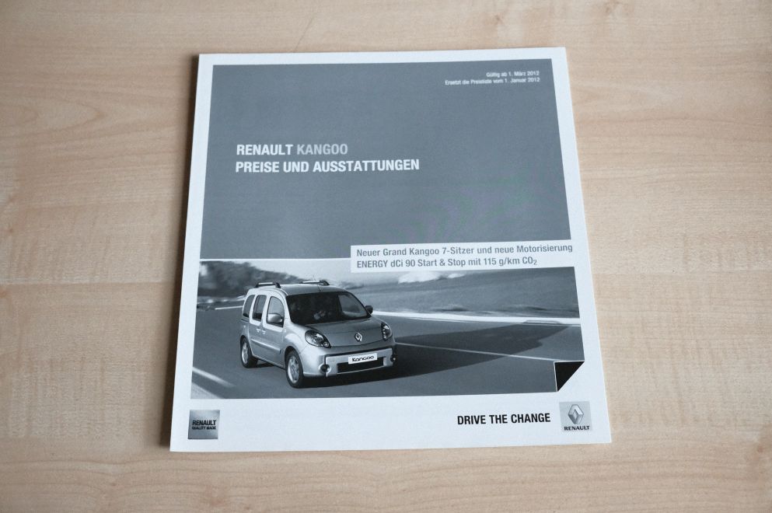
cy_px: 256
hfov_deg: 53.2
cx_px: 386
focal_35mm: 36
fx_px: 771
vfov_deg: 36.8
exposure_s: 1/420
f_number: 3.6
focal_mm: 24.3
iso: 6400
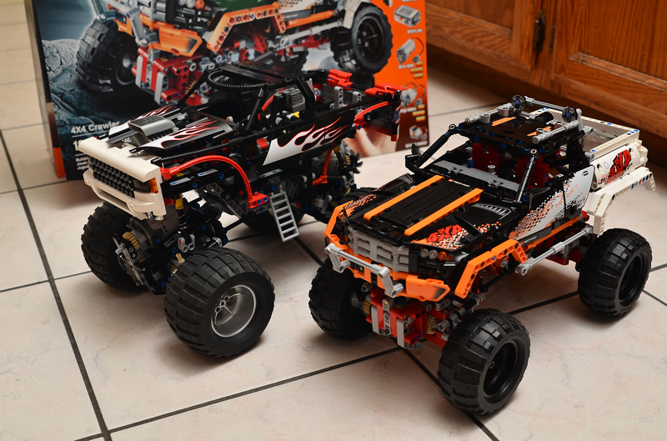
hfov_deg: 42.4
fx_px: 859
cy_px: 220
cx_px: 334
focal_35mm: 46
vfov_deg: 28.8
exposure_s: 1/200
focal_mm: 31
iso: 100
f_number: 4.5
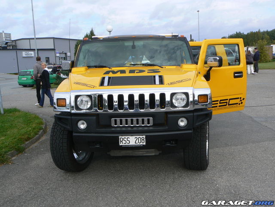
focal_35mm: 36
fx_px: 286
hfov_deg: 51.4
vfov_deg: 39.7
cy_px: 104
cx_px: 138
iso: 80
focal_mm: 6
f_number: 5.6
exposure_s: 1/320
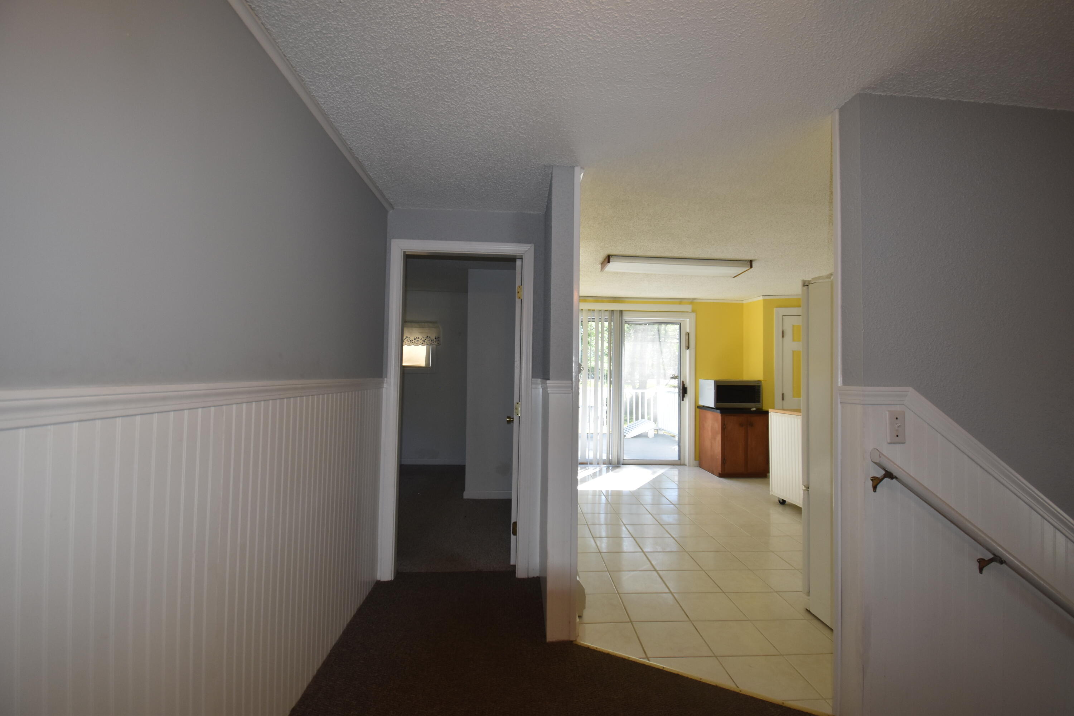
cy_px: 358
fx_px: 447
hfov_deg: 100.4
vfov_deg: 77.3
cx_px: 537
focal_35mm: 15
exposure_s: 1/125
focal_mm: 10
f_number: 5.6
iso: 450
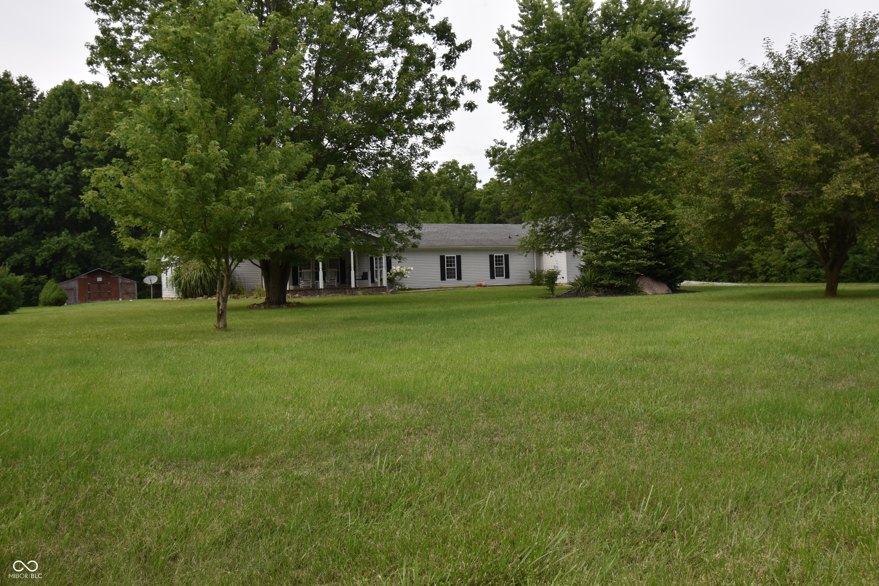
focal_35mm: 30
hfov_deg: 61.9
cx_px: 440
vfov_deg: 43.6
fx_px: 732
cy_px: 293
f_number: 7.1
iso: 100
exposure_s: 1/200
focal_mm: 20
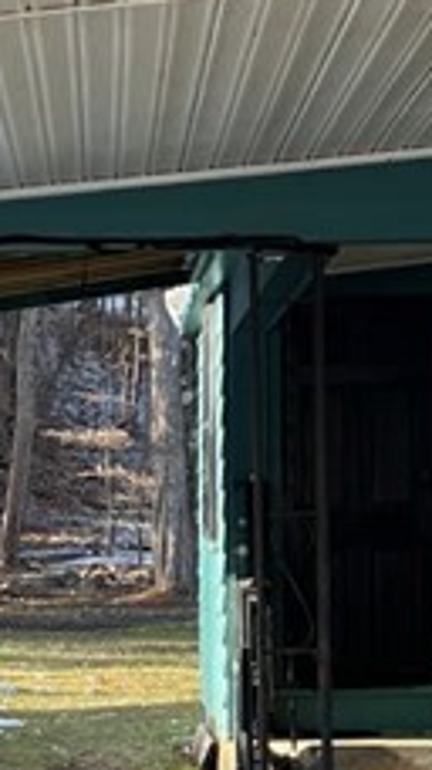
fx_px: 2590
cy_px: 659
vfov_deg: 16.7
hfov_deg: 9.5
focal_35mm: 127
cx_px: 20
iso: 40
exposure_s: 1/259
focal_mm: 5.7
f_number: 1.5
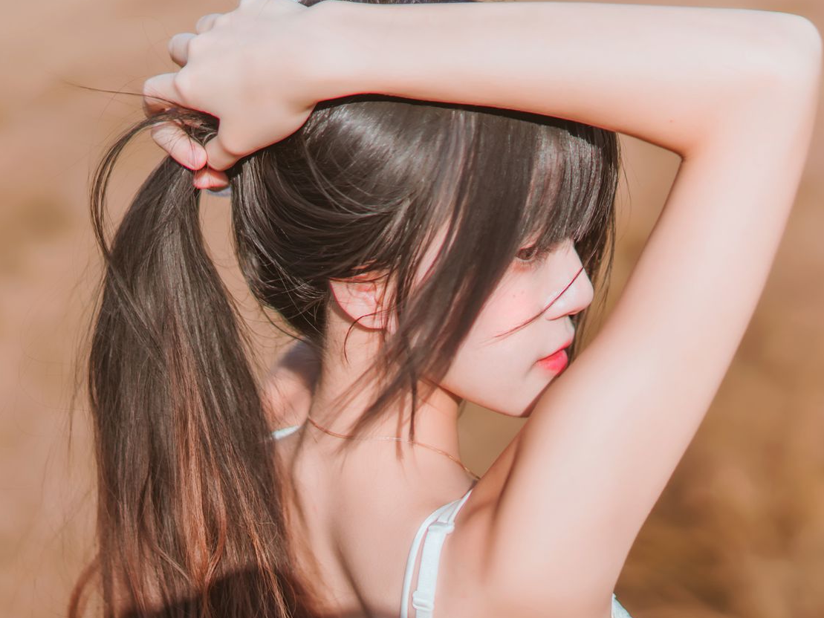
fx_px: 1857
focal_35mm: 78
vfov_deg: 18.9
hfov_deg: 25.0
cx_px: 475
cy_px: 390
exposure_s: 1/8000
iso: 64
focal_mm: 50
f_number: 1.4
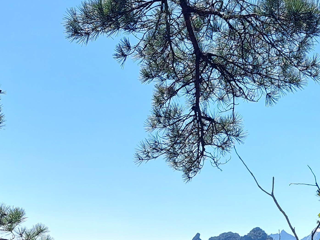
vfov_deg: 17.2
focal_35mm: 83
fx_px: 767
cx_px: 244
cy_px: 258
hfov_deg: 23.3
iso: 40
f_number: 1.8
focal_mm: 5.23
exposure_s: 1/1235
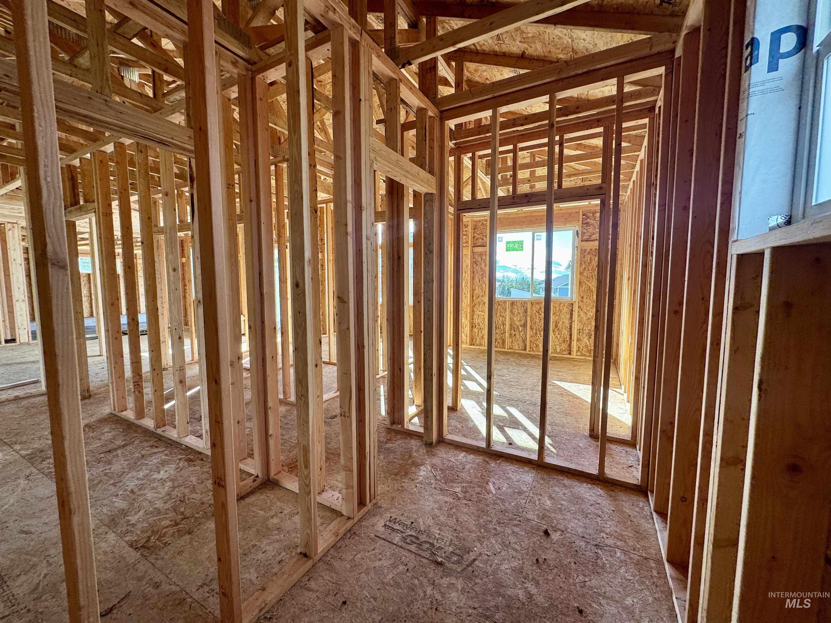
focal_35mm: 14
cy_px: 312
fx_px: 336
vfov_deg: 85.7
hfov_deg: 102.1
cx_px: 416
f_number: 2.2
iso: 50
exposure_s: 1/99
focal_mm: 2.22
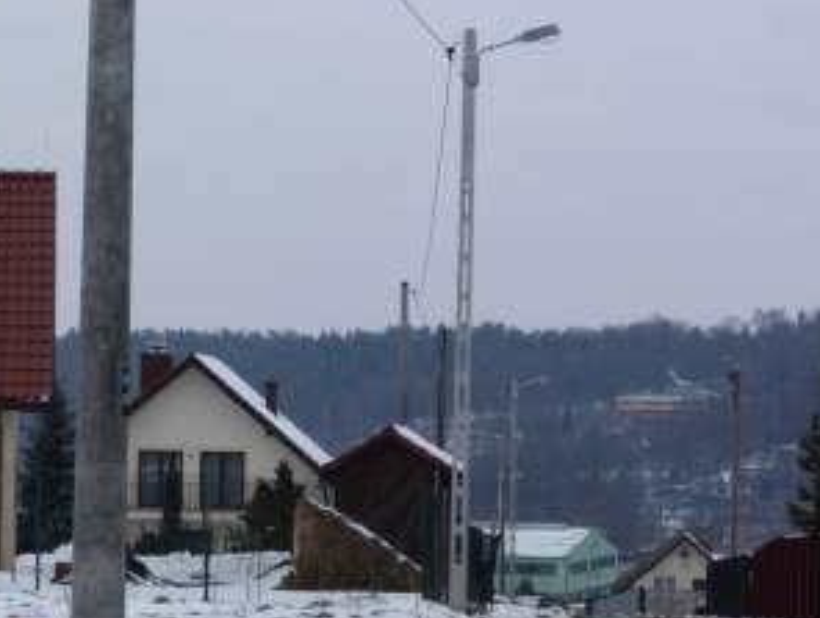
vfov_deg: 8.5
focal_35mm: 176
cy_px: 337
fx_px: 4176
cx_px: 404
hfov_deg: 11.2
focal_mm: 26.8
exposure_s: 1/400
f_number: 5.6
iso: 80
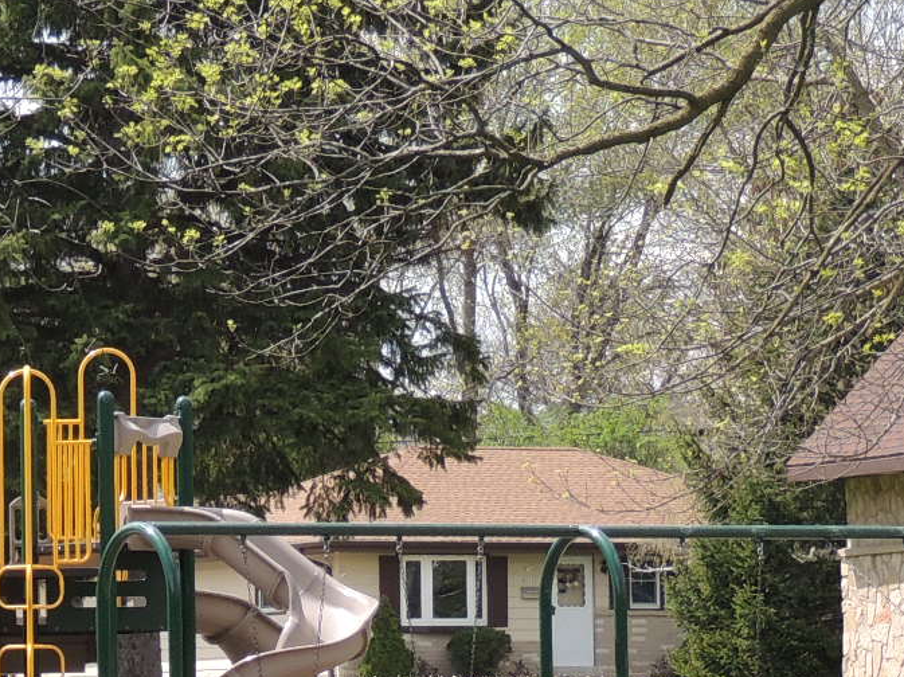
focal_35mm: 304
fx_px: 7935
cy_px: 559
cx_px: -21
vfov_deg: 4.9
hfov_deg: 6.5
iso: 100
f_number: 4.1
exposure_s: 1/400
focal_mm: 16
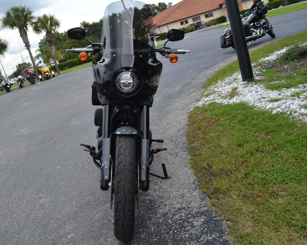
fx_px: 309
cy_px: 122
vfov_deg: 43.4
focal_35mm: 34
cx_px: 129
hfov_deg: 52.6
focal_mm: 20
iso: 100
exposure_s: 1/160
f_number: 6.3
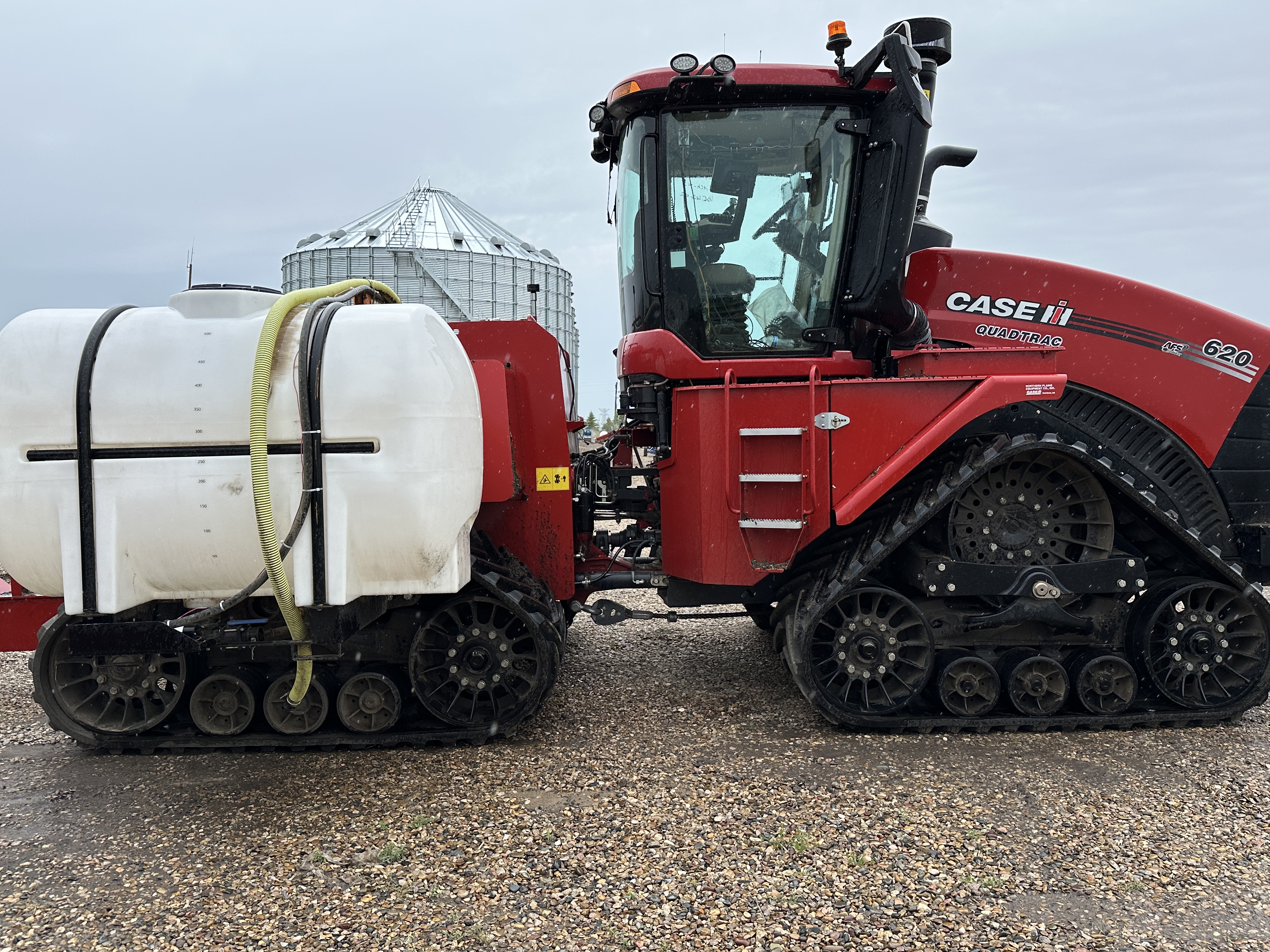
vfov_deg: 49.7
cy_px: 464
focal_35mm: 28
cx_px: 670
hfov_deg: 63.4
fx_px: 1027
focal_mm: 6.86
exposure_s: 1/1144
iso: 80
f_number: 1.78
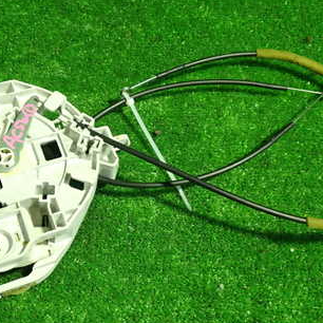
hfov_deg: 32.7
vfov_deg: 32.8
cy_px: 158
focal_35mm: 52
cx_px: 134
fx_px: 549
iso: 250
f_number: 2.3
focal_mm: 5.4
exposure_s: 1/30
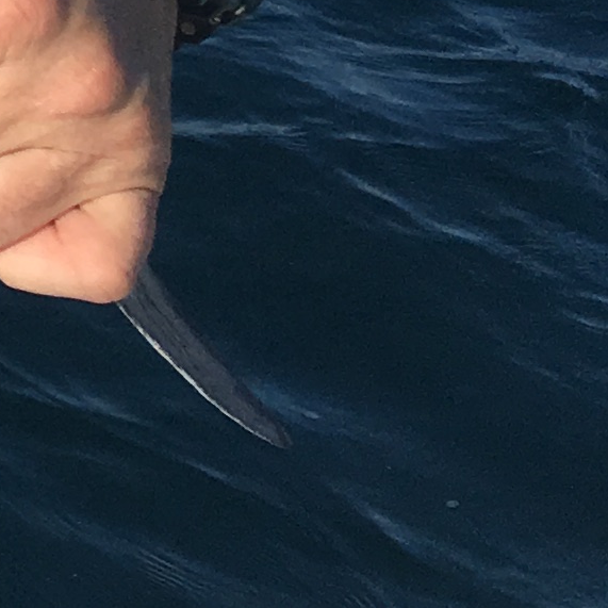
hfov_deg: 7.9
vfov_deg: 9.2
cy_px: -531
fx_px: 3597
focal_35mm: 181
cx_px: -1396
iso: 25
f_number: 2.2
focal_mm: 4.15
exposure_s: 1/2331
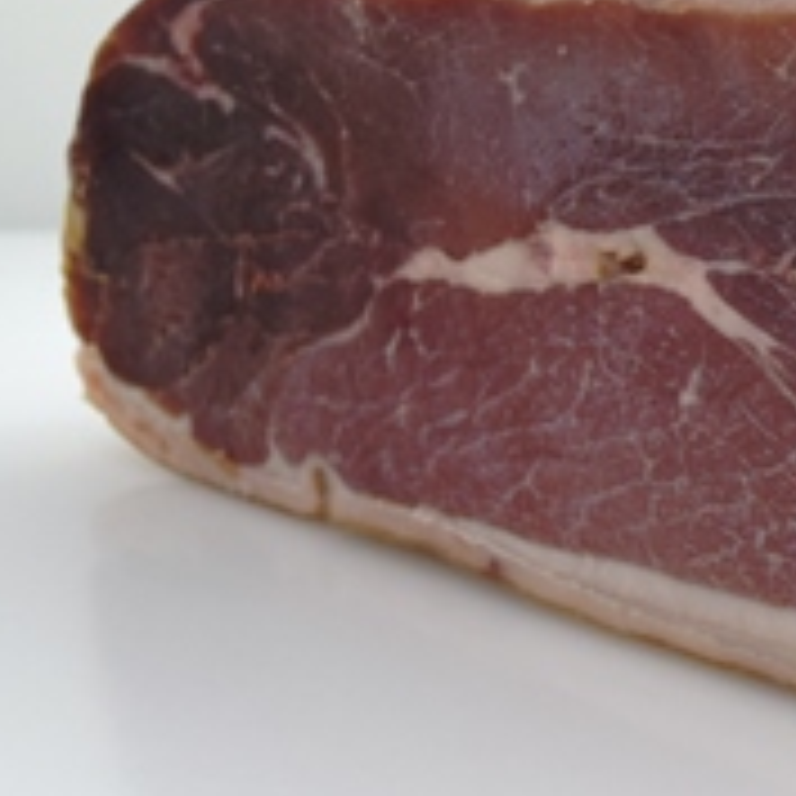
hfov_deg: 22.2
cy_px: 189
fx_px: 1925
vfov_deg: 23.1
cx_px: 857
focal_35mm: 74
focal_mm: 24
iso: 280
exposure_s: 1/125
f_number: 5.6
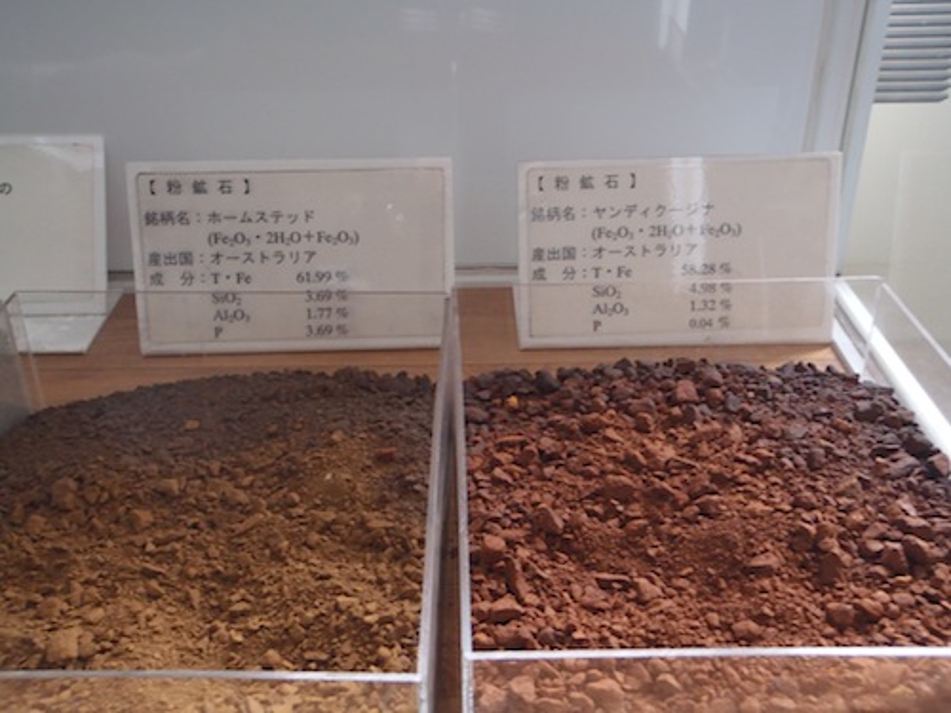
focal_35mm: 36
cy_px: 356
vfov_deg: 39.7
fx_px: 989
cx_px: 476
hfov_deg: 51.4
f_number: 4.1
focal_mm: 6.53
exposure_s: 1/8
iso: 200
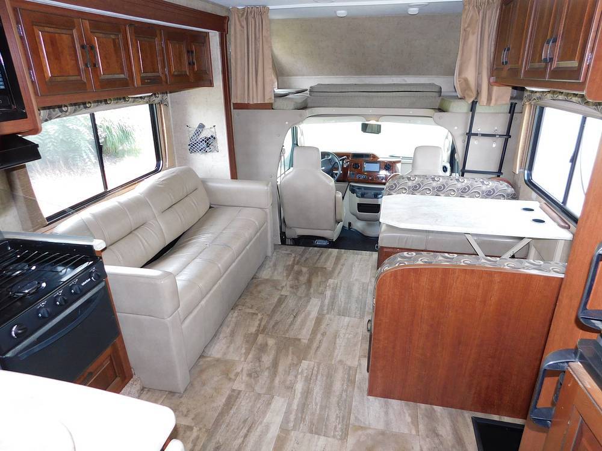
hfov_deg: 73.9
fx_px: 400
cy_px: 226
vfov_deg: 58.9
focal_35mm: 23
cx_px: 301
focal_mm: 4
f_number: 3
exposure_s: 1/30
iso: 200
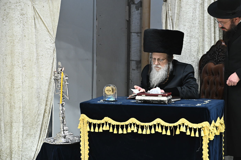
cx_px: 120
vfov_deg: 6.9
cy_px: 80
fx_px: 1338
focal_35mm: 200
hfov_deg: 10.3
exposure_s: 1/200
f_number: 8
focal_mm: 200
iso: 3200
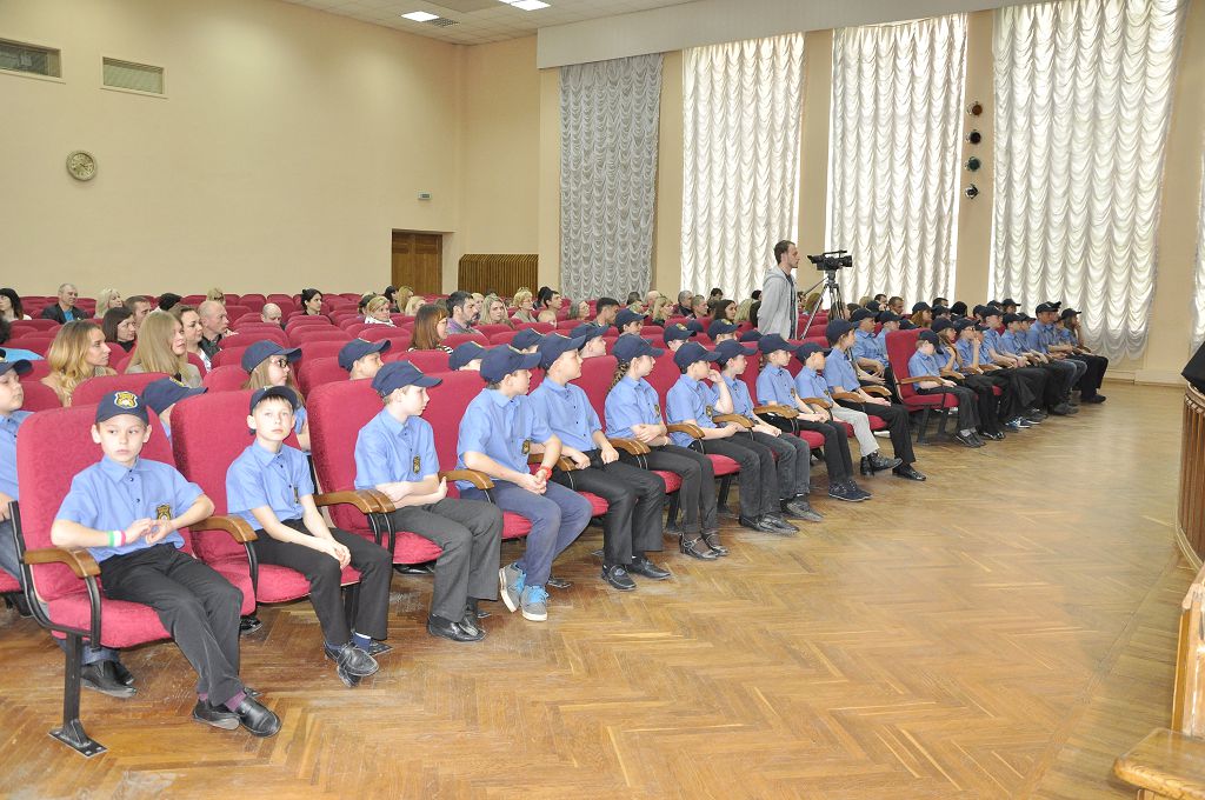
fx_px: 1053
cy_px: 400
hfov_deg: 59.6
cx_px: 602
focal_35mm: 32
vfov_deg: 41.6
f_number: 4.5
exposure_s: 1/60
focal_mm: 21
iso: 1250
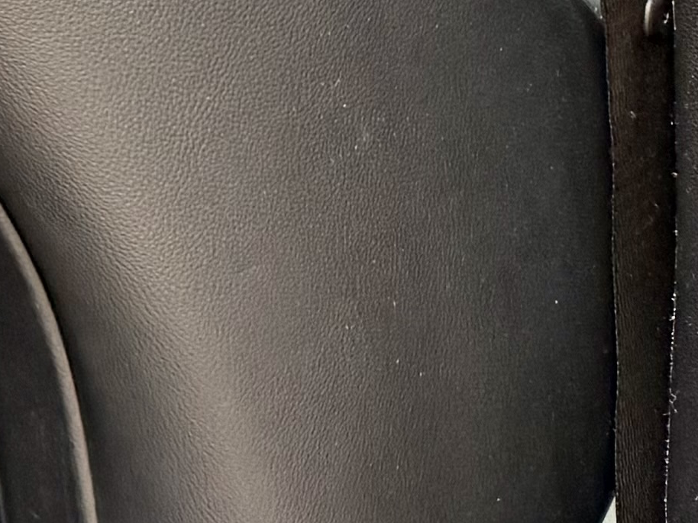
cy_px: -504
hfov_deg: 10.5
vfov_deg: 9.3
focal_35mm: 150
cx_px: -1184
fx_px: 3024
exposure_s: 1/61
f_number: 1.78
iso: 200
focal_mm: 6.76
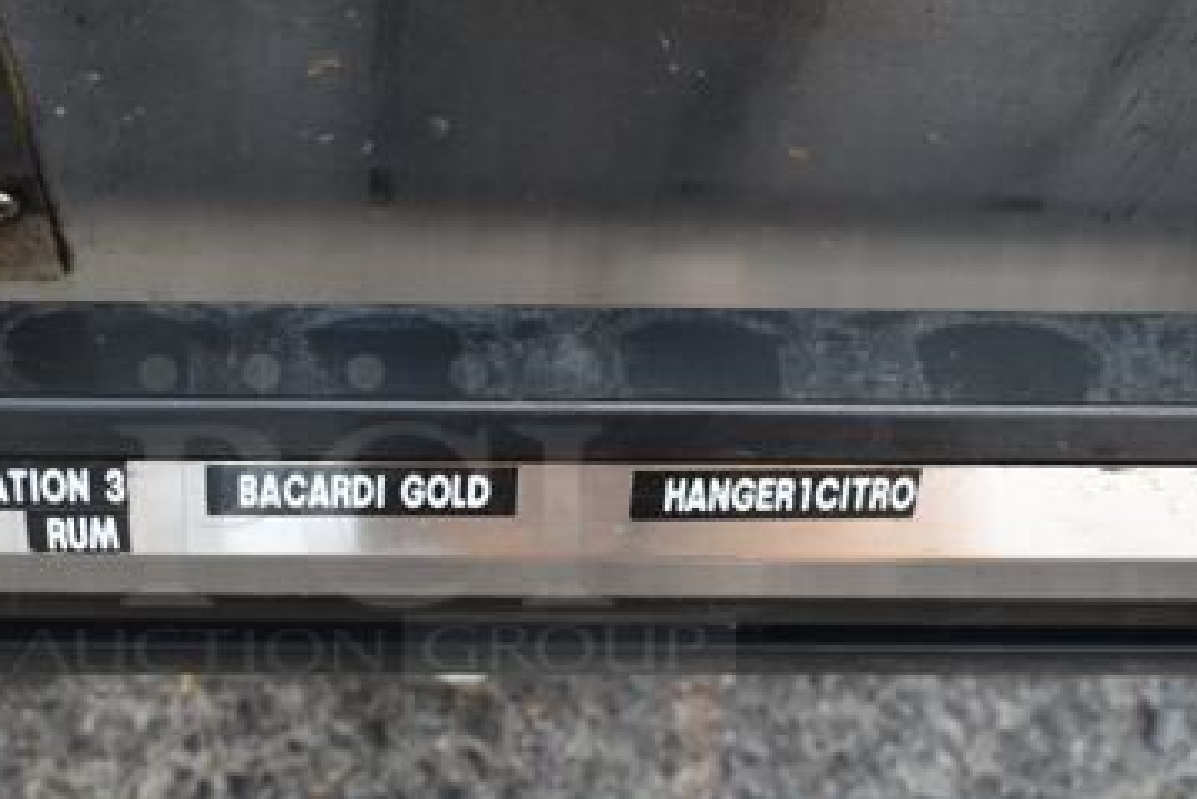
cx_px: 364
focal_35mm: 46
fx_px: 1530
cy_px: 508
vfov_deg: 29.1
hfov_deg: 42.0
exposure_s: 1/100
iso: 100
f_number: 5
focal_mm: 18
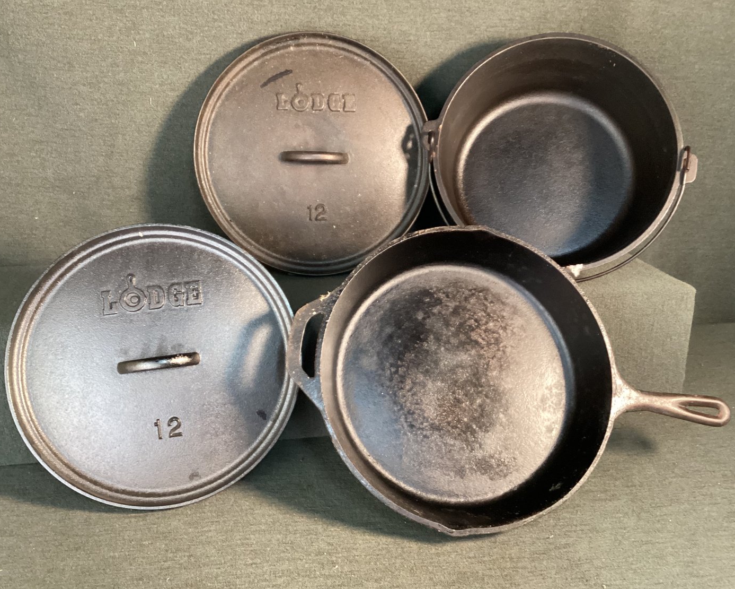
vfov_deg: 44.6
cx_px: 386
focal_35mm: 33
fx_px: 718
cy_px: 293
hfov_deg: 54.2
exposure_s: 1/40
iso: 320
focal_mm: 3.3
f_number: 2.4
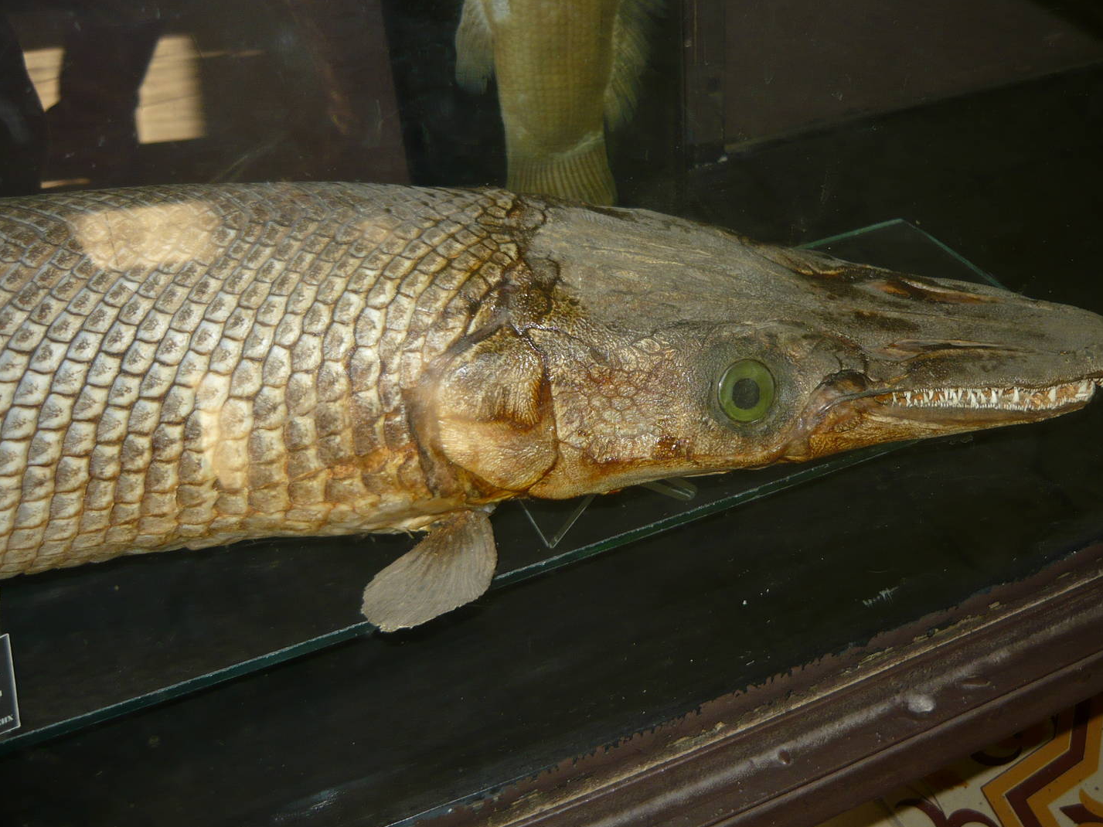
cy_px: 369
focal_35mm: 37
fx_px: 1179
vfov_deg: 38.6
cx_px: 591
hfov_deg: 50.1
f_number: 2.8
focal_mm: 5.5
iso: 100
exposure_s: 1/30
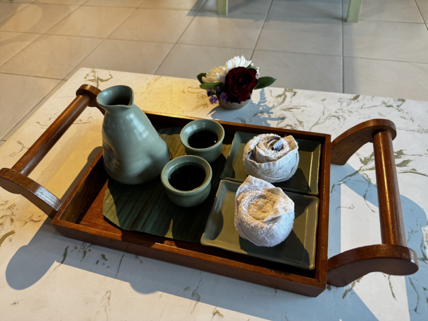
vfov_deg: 56.8
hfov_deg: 71.6
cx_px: 214
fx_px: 297
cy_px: 160
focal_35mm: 24
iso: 125
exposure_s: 1/50
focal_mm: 6.76
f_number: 1.78
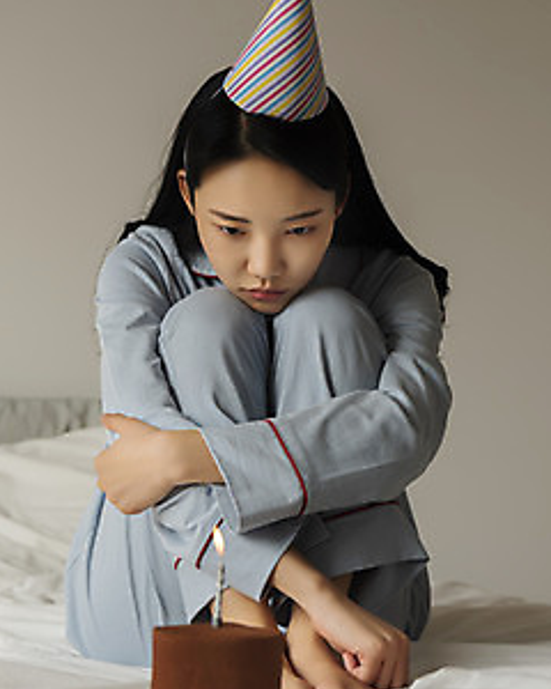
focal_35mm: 70
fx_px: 1427
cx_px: 284
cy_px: 312
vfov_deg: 27.1
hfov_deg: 21.9
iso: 400
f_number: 5
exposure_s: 1/640
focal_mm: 56
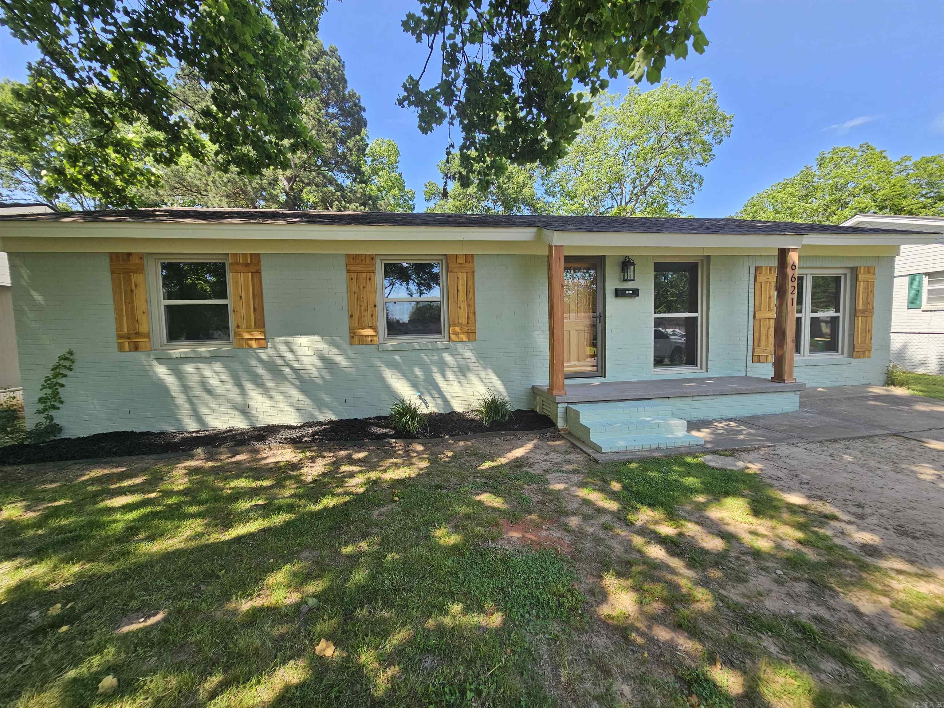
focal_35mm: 13
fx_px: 355
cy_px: 354
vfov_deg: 89.9
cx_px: 472
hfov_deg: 106.2
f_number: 2.2
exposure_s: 1/438
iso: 50
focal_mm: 2.2
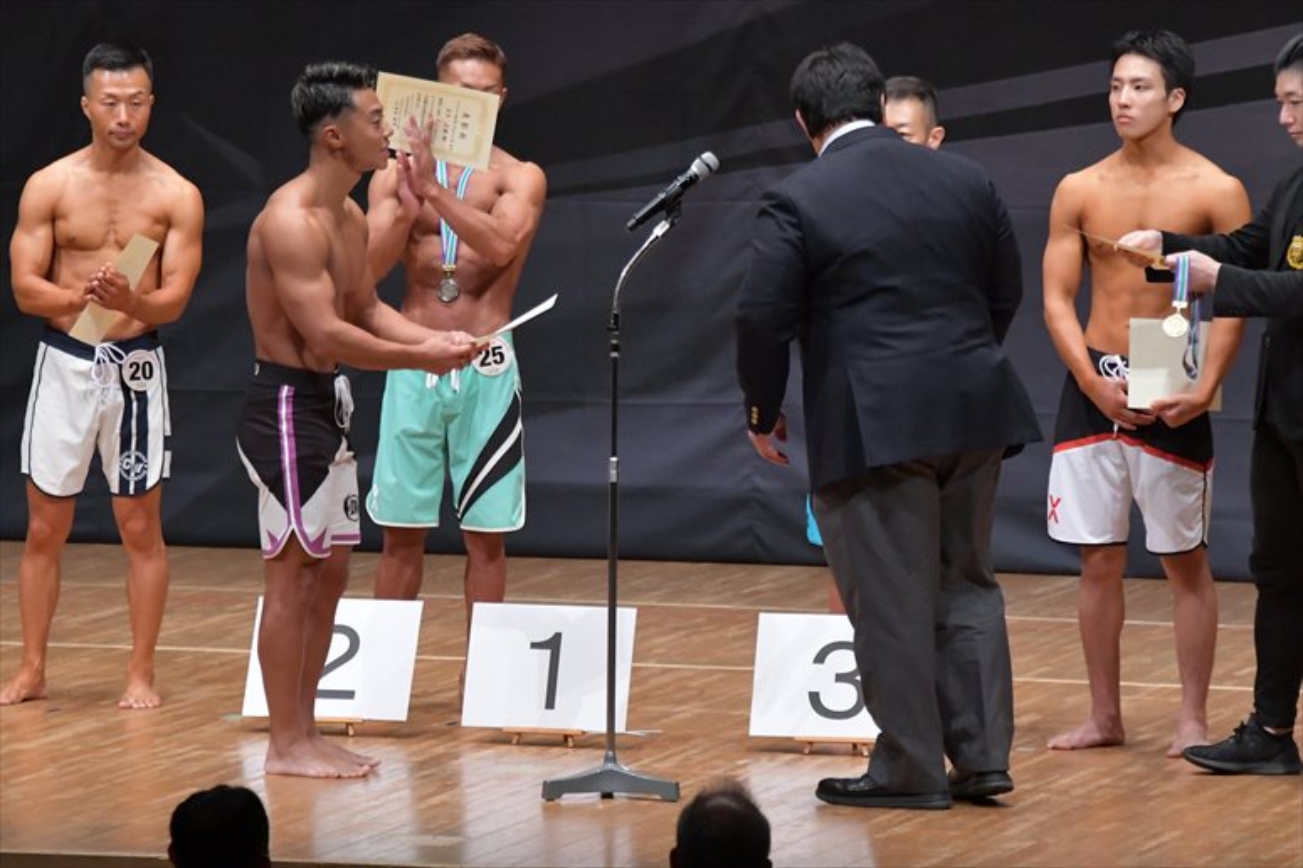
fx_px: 10311
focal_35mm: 285
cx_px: 652
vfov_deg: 4.8
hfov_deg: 7.2
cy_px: 434
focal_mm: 190
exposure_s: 1/400
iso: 6400
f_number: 5.6
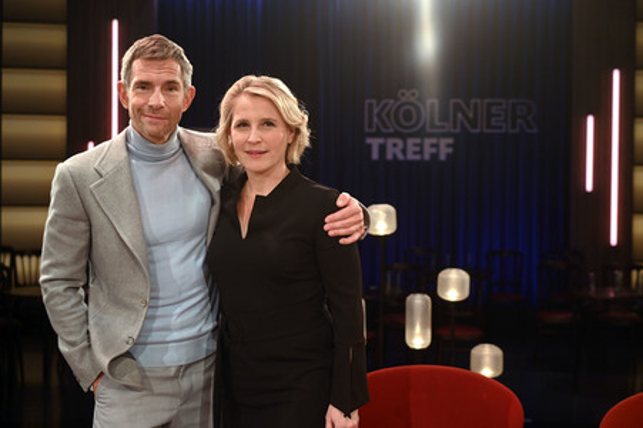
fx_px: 982
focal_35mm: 55
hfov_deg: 36.3
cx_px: 322
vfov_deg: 24.6
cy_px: 214
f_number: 3.5
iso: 2000
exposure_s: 1/200
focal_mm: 55
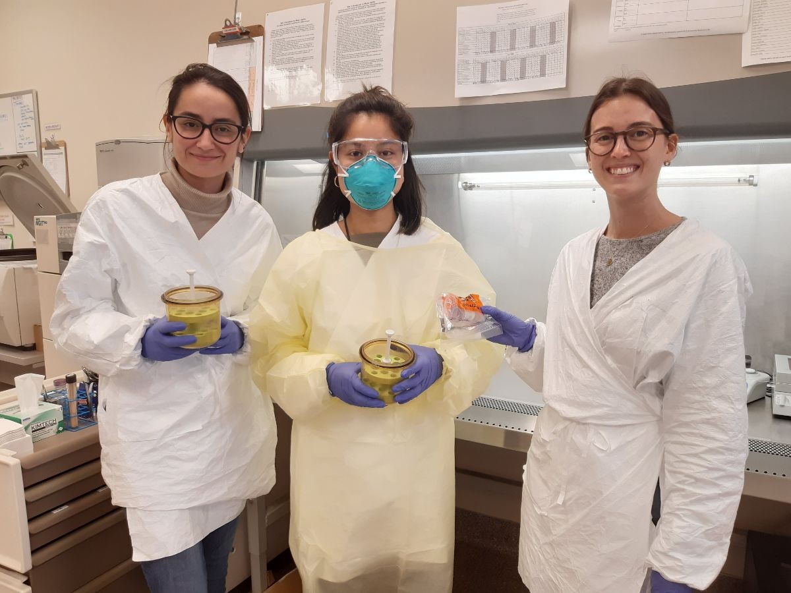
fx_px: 594
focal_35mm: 26
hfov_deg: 67.3
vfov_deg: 53.1
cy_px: 296
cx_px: 396
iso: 125
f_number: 1.7
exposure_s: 1/50
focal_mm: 3.92
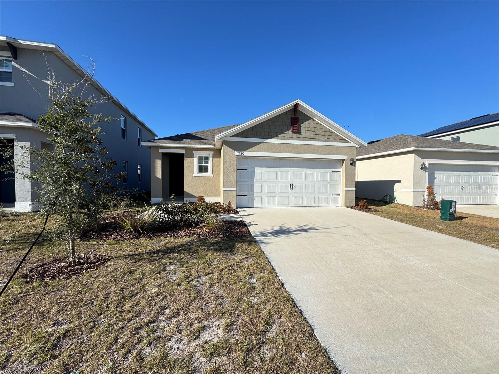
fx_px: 202
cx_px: 250
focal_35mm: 14
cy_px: 187
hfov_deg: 102.1
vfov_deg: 85.7
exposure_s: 1/1672
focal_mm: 2.22
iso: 40
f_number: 2.2
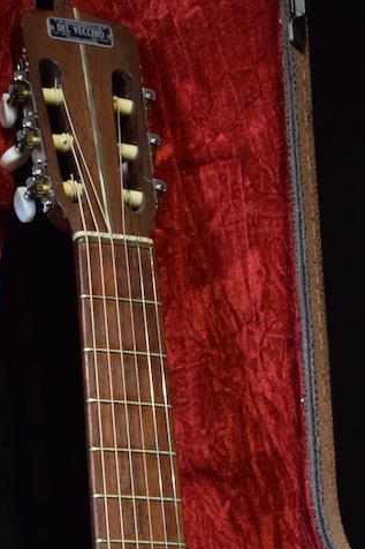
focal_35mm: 128
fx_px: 1941
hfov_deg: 10.7
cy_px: 845
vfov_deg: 14.8
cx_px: 126
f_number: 4
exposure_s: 1/60
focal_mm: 27
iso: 2500
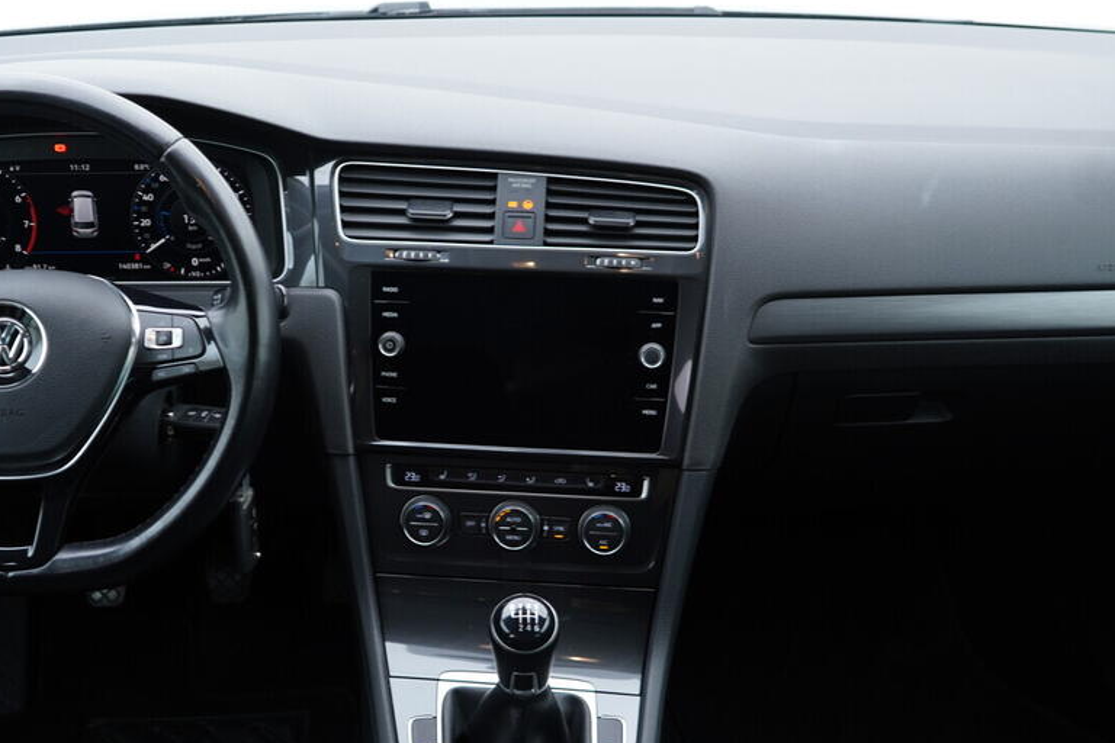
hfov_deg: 41.0
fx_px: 1487
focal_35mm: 48
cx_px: 473
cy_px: 442
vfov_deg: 28.0
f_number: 2.8
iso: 200
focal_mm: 24
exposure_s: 1/40
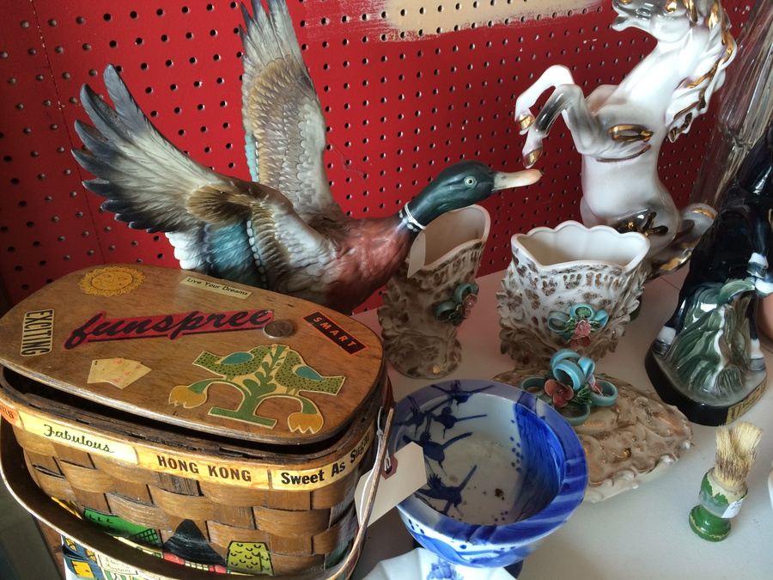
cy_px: 290
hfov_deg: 60.0
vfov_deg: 46.8
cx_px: 386
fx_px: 670
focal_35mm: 30
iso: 32
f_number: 2.2
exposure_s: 1/40
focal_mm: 4.12
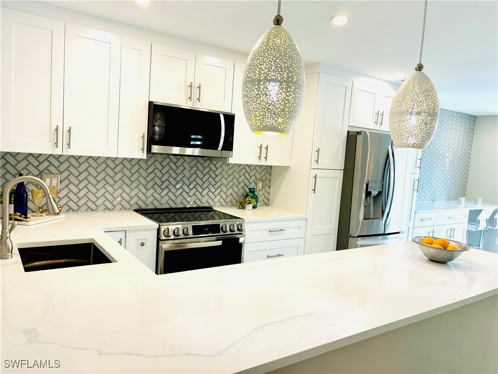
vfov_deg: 53.1
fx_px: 374
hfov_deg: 67.3
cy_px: 187
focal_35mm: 26
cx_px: 249
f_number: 1.6
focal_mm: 5.96
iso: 80
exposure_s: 1/120
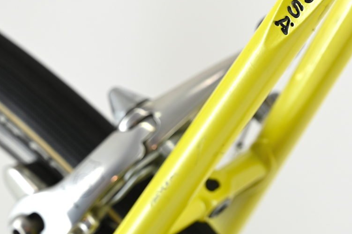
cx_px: 379
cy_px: 9
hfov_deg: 11.3
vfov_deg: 7.6
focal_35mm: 179
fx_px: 1749
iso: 200
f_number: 8
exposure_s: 1/30
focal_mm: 70
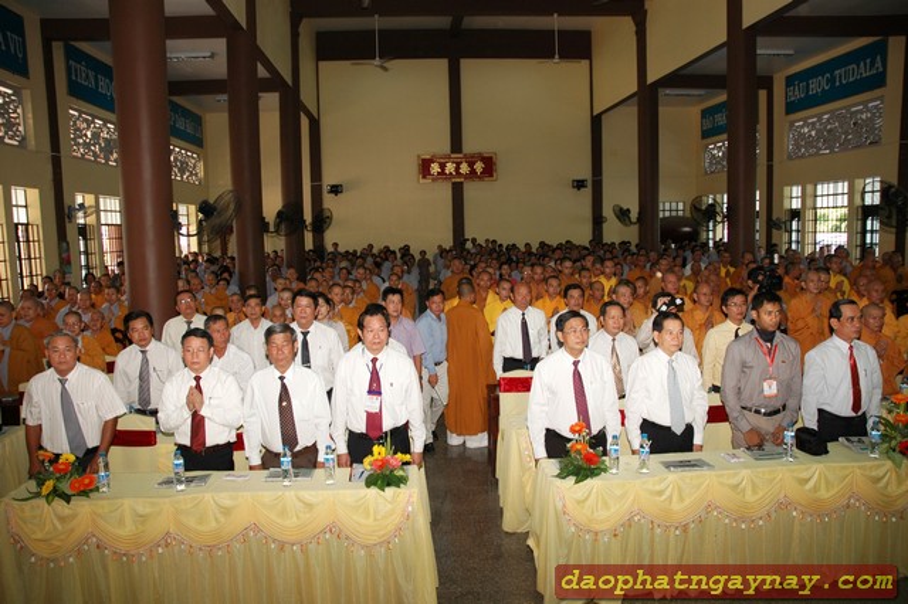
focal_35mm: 27
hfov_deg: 67.4
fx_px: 681
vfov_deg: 47.9
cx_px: 454
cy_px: 302
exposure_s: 1/60
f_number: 4
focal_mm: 18
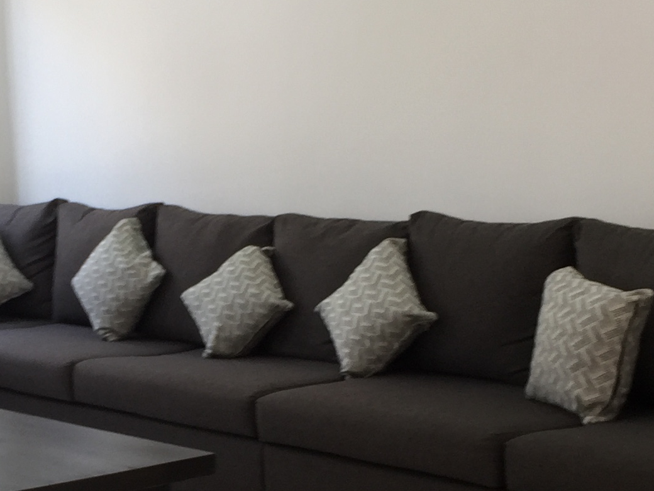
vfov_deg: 16.0
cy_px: 453
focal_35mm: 91
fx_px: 1719
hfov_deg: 21.4
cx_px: 189
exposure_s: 1/33
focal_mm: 4.15
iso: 32
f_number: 2.2
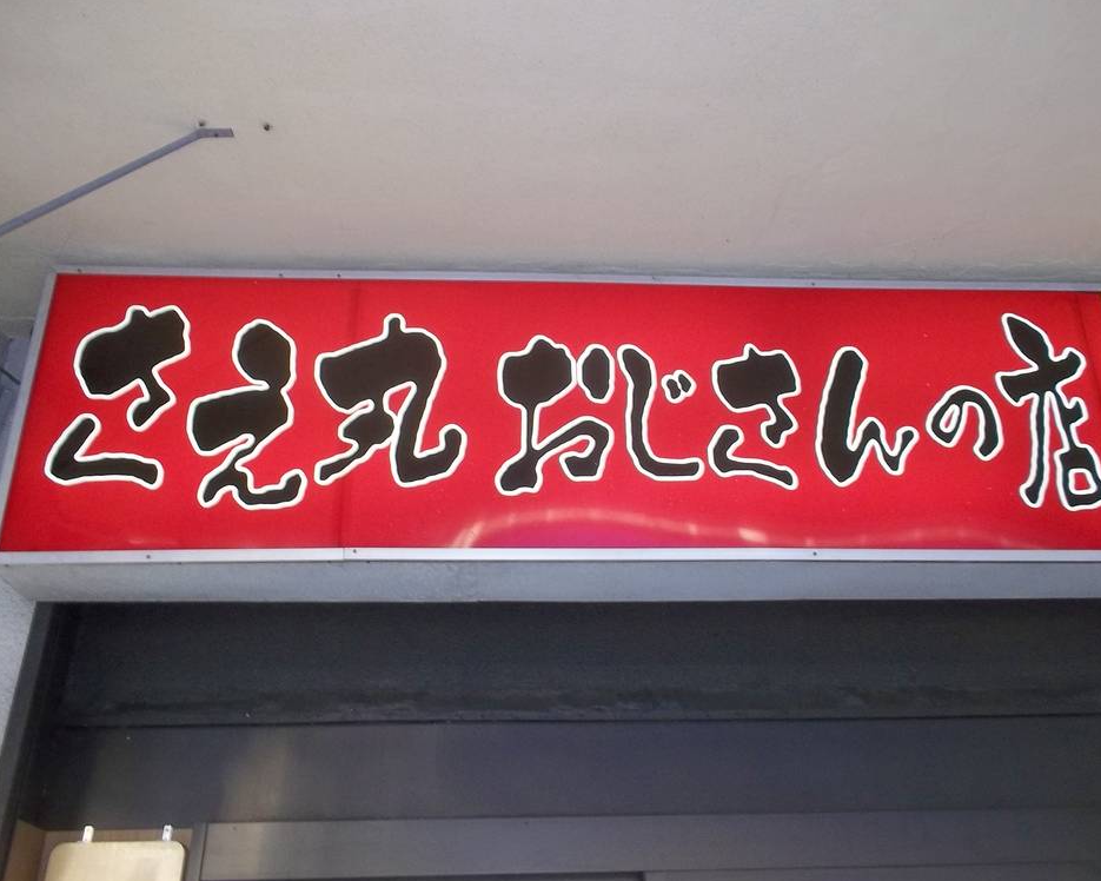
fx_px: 1010
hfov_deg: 57.2
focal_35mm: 31
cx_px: 558
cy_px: 445
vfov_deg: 47.1
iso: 160
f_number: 3.3
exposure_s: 1/30
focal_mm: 4.1
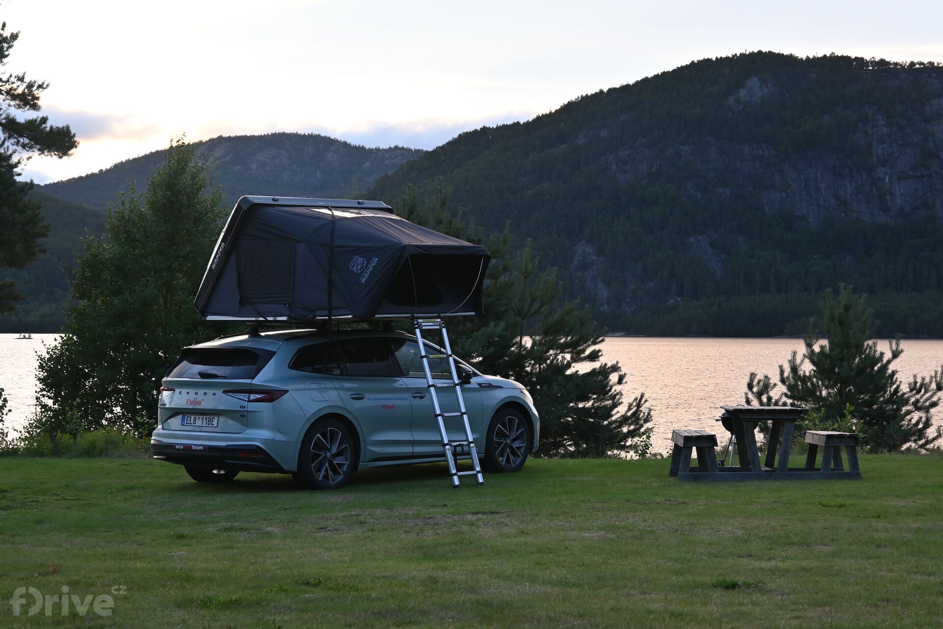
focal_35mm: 75
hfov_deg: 27.0
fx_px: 1964
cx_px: 472
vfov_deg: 18.2
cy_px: 314
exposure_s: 1/200
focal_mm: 50
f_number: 6.3
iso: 400
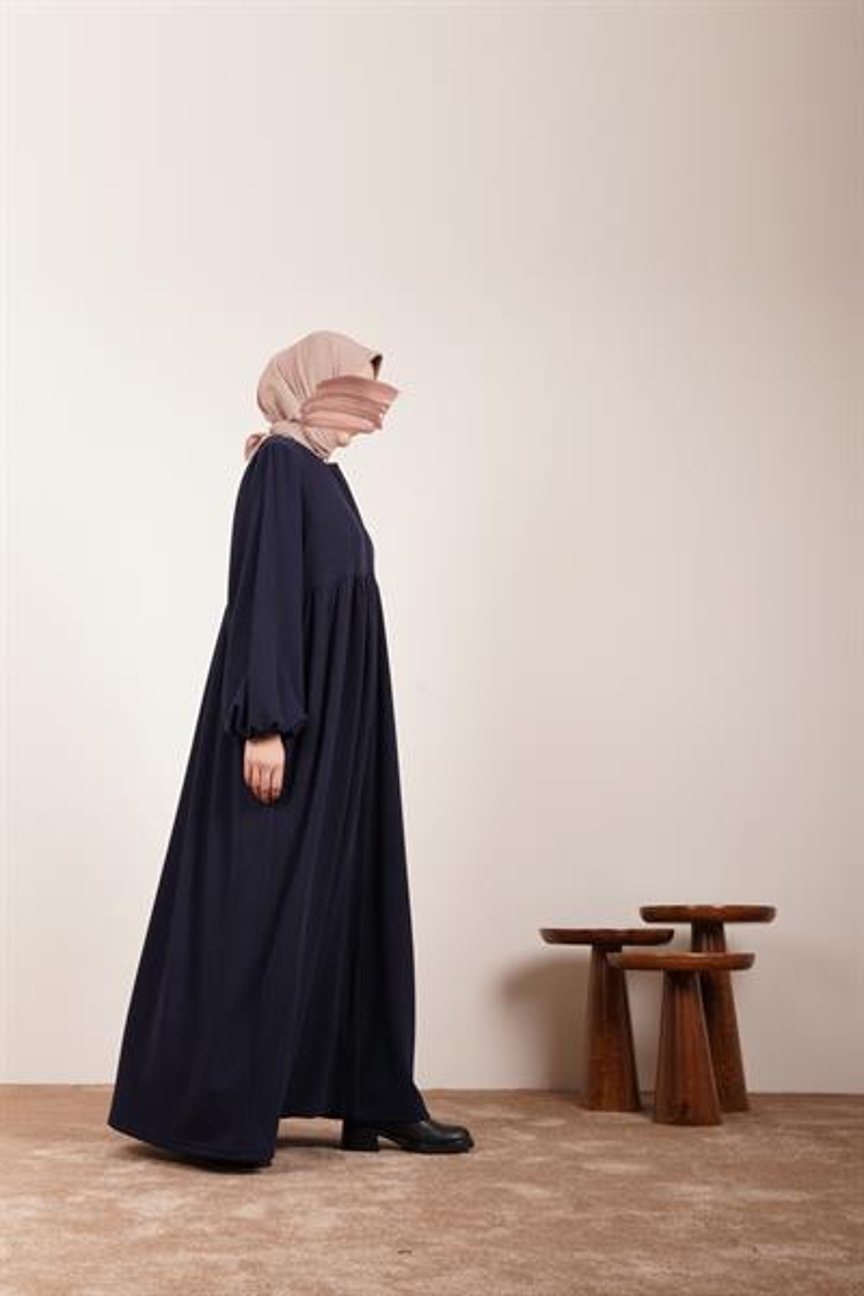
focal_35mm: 37
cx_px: 432
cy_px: 648
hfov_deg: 35.6
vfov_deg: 51.4
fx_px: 1346
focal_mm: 37.4
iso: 640
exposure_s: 1/640
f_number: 11
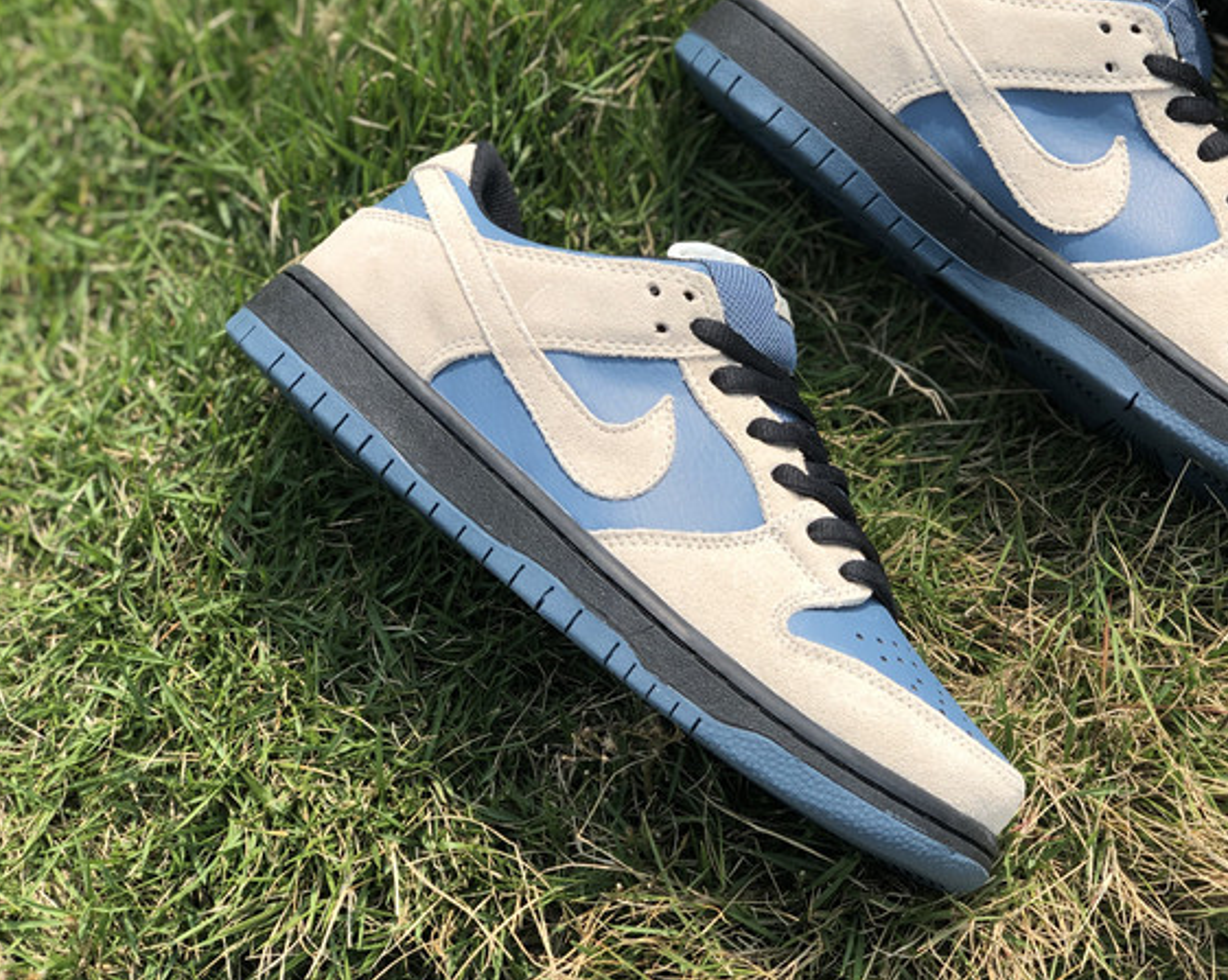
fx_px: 2433
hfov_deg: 28.2
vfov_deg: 22.8
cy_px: 408
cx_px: 795
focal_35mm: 67
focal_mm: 6
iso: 16
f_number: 2.4
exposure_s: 1/750
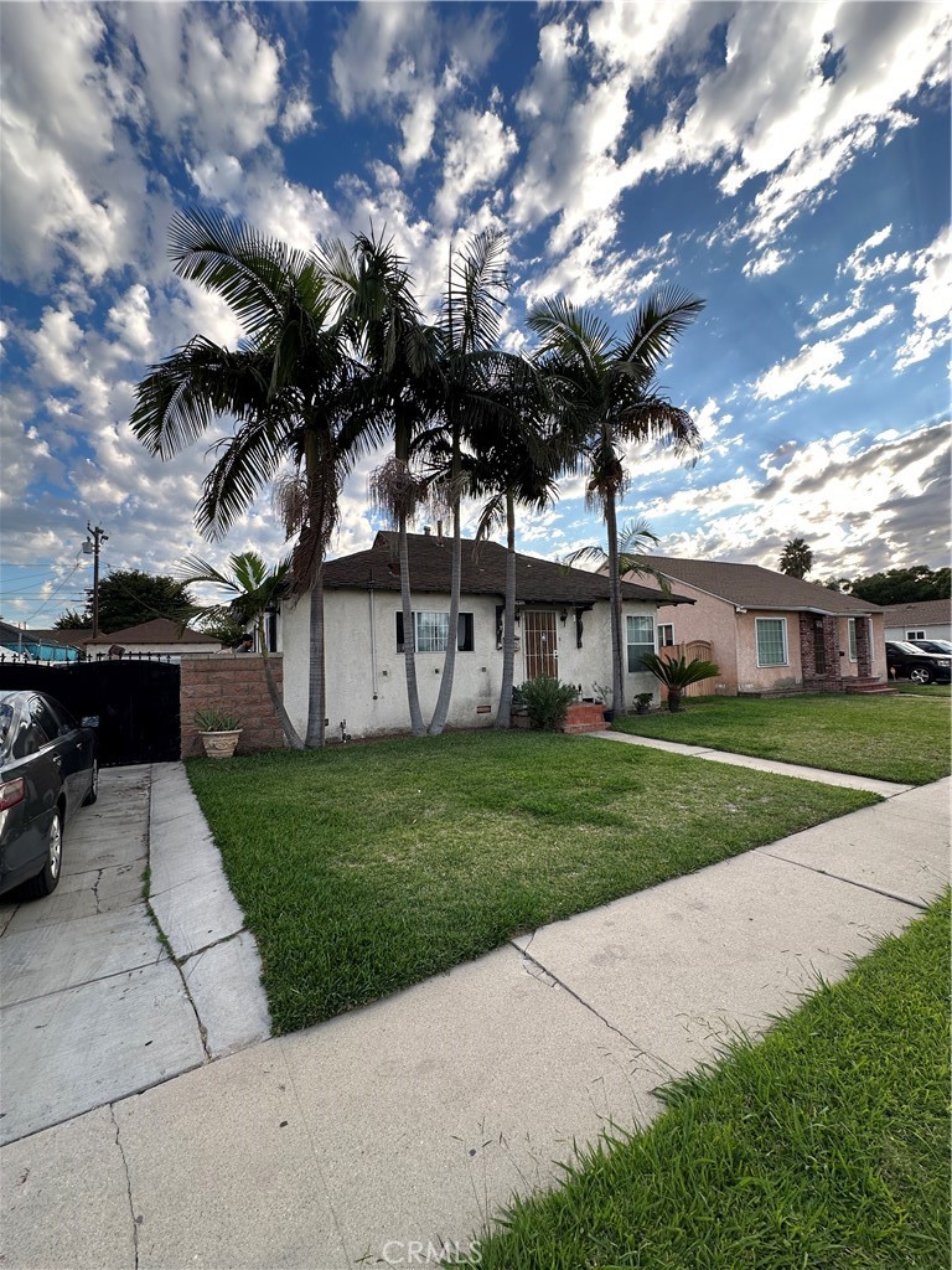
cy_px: 635
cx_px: 476
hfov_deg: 85.7
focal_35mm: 14
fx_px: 513
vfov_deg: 102.1
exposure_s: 1/346
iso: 40
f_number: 2.2
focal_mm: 2.22
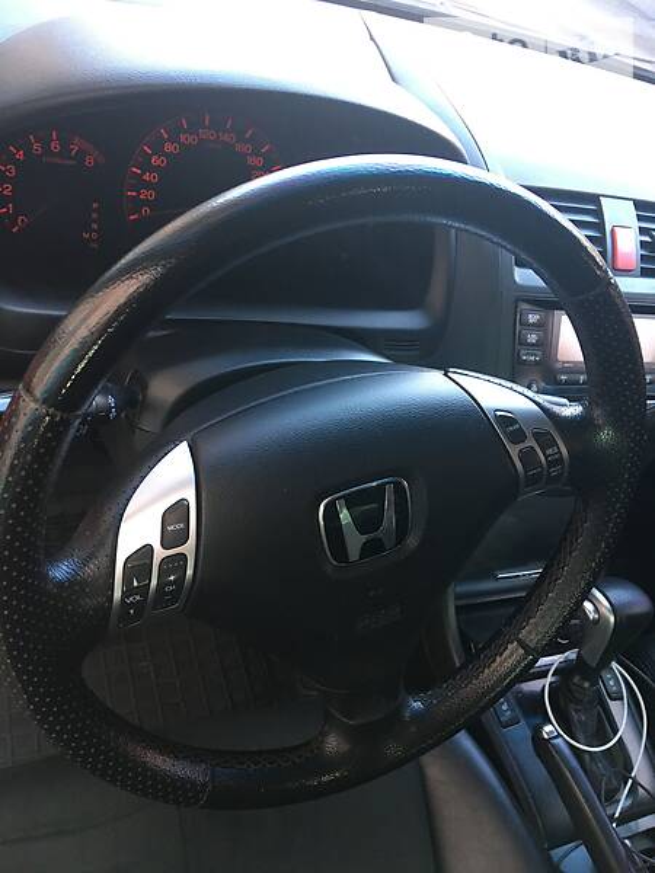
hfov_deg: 48.2
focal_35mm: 29
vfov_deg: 61.7
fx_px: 732
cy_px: 436
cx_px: 328
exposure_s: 1/17
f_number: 2.2
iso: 100
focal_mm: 4.2
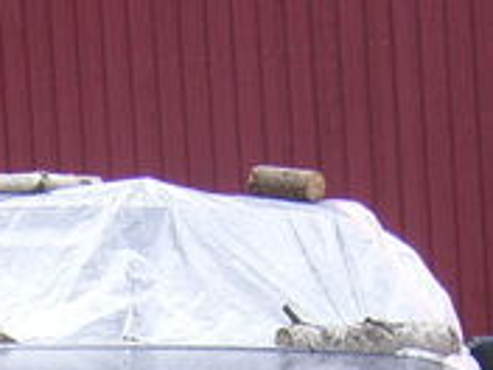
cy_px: 628
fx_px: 1809
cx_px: 146
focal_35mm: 127
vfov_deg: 11.0
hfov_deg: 15.5
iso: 100
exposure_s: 1/114
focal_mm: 5.95
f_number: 2.8
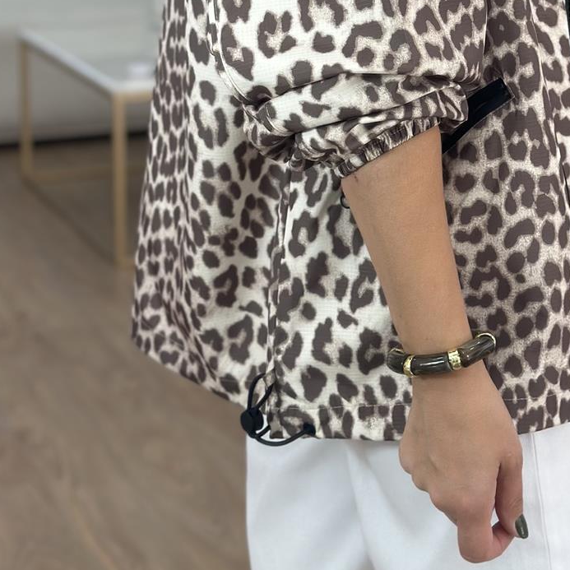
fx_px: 1826
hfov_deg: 17.6
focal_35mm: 98
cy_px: -4
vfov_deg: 17.3
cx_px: 449
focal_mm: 6.86
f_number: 1.78
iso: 80
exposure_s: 1/227
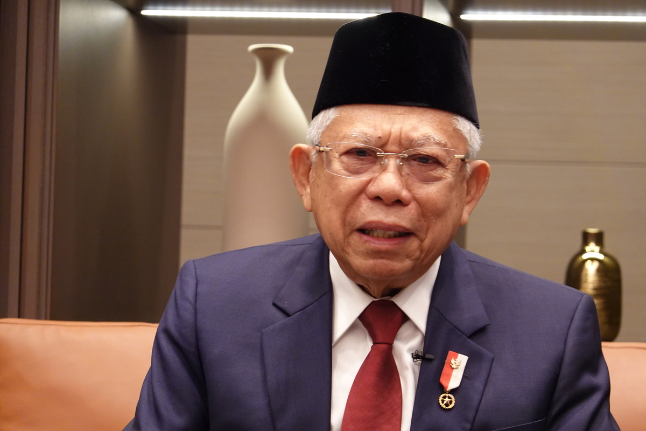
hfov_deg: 15.5
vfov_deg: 10.4
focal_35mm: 132
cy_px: 216
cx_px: 323
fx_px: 2368
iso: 1000
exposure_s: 1/15
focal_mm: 47.86
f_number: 4.5
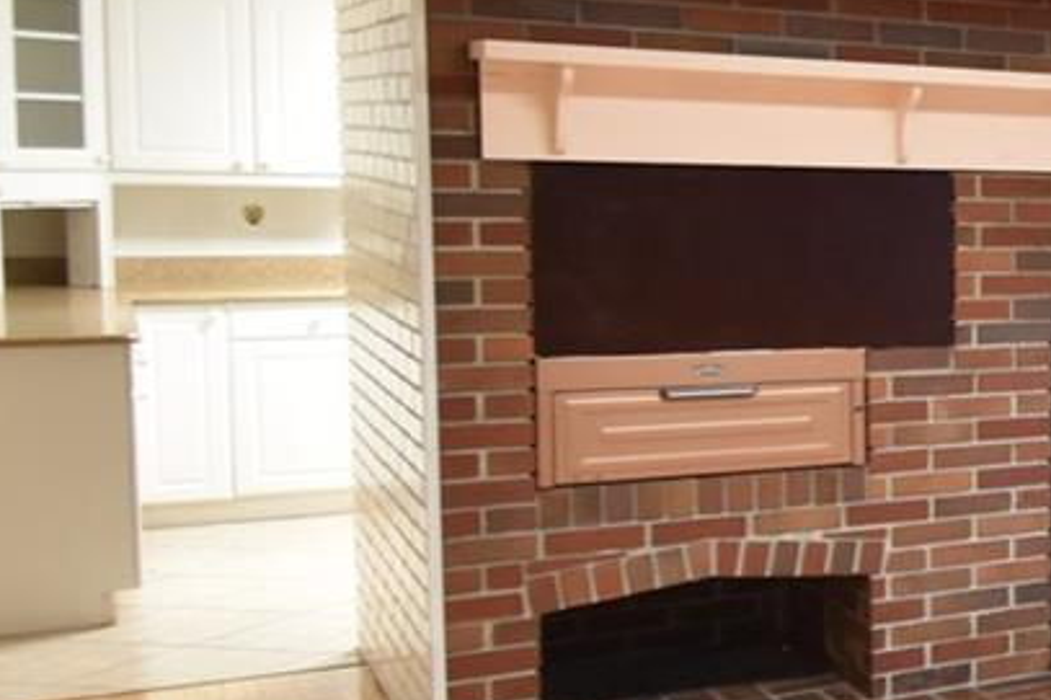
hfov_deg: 21.4
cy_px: 292
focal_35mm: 59
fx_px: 1722
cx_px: 1919
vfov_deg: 23.0
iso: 800
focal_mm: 10
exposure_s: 1/20
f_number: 3.5
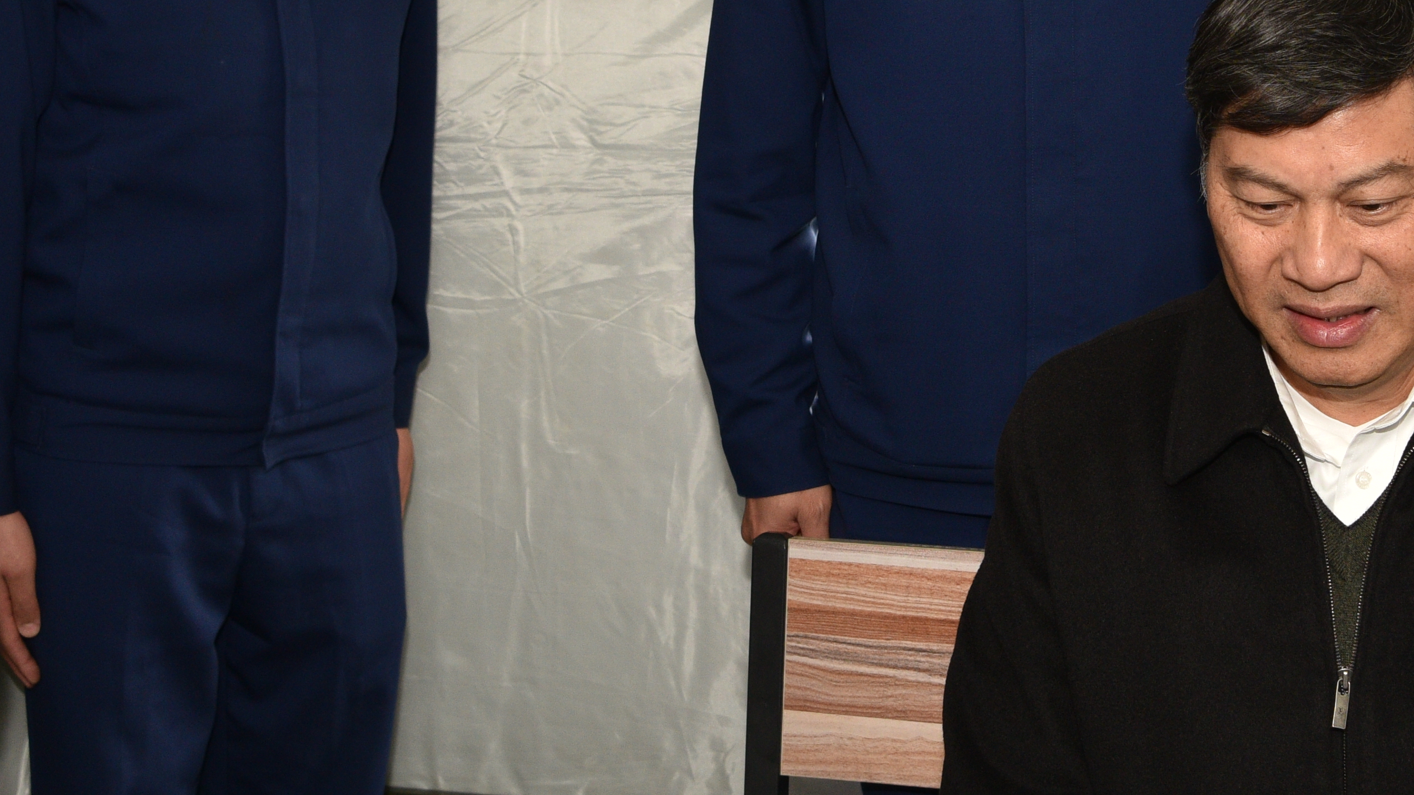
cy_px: 116
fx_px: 3412
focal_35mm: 91
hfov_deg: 23.2
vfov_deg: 13.2
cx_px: 1061
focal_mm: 30
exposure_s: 1/60
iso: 400
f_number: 5.6
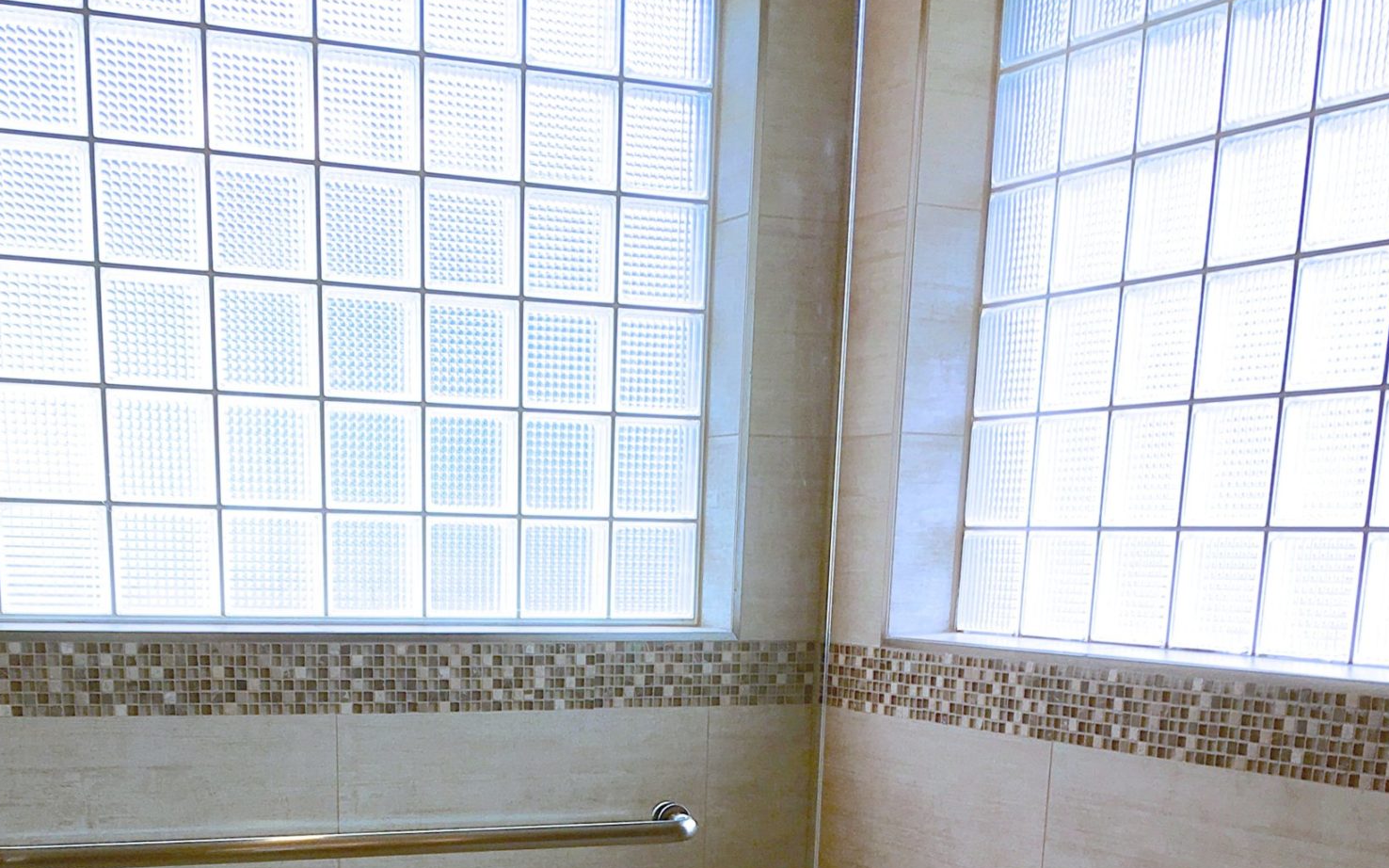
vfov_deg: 23.6
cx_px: 576
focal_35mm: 50
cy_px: 1032
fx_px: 1892
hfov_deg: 40.2
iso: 25
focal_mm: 4.15
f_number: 2.2
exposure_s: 1/150
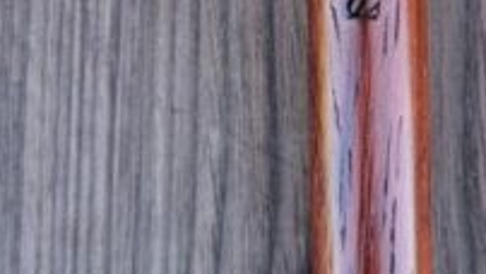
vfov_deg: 10.7
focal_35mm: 112
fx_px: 1444
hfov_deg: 19.0
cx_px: 361
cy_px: -19
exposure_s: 1/100
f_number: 1.8
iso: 100
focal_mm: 5.4
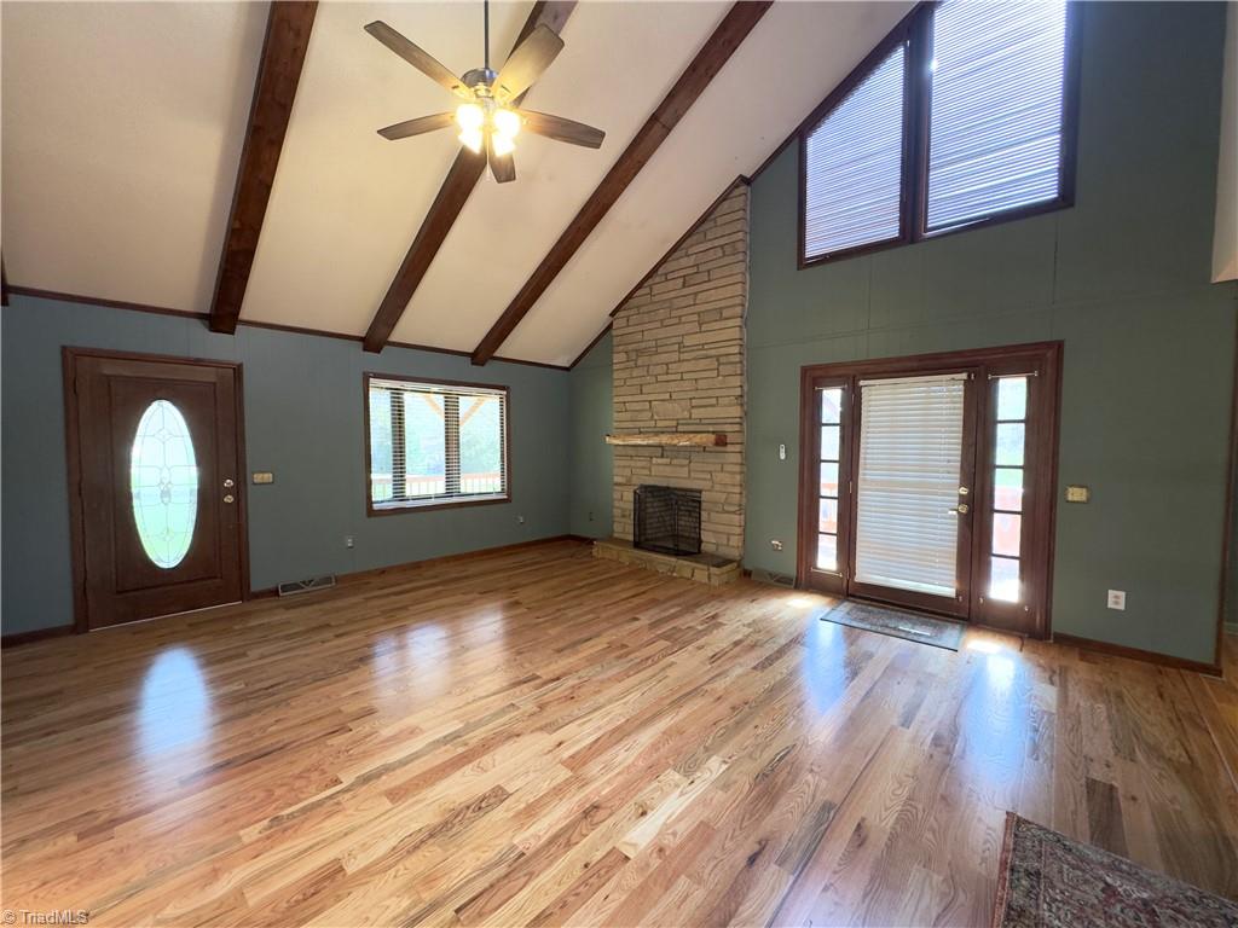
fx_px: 501
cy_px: 464
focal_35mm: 14
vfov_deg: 85.7
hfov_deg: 102.1
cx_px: 619
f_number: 2.2
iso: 320
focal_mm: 2.22
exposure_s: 1/60
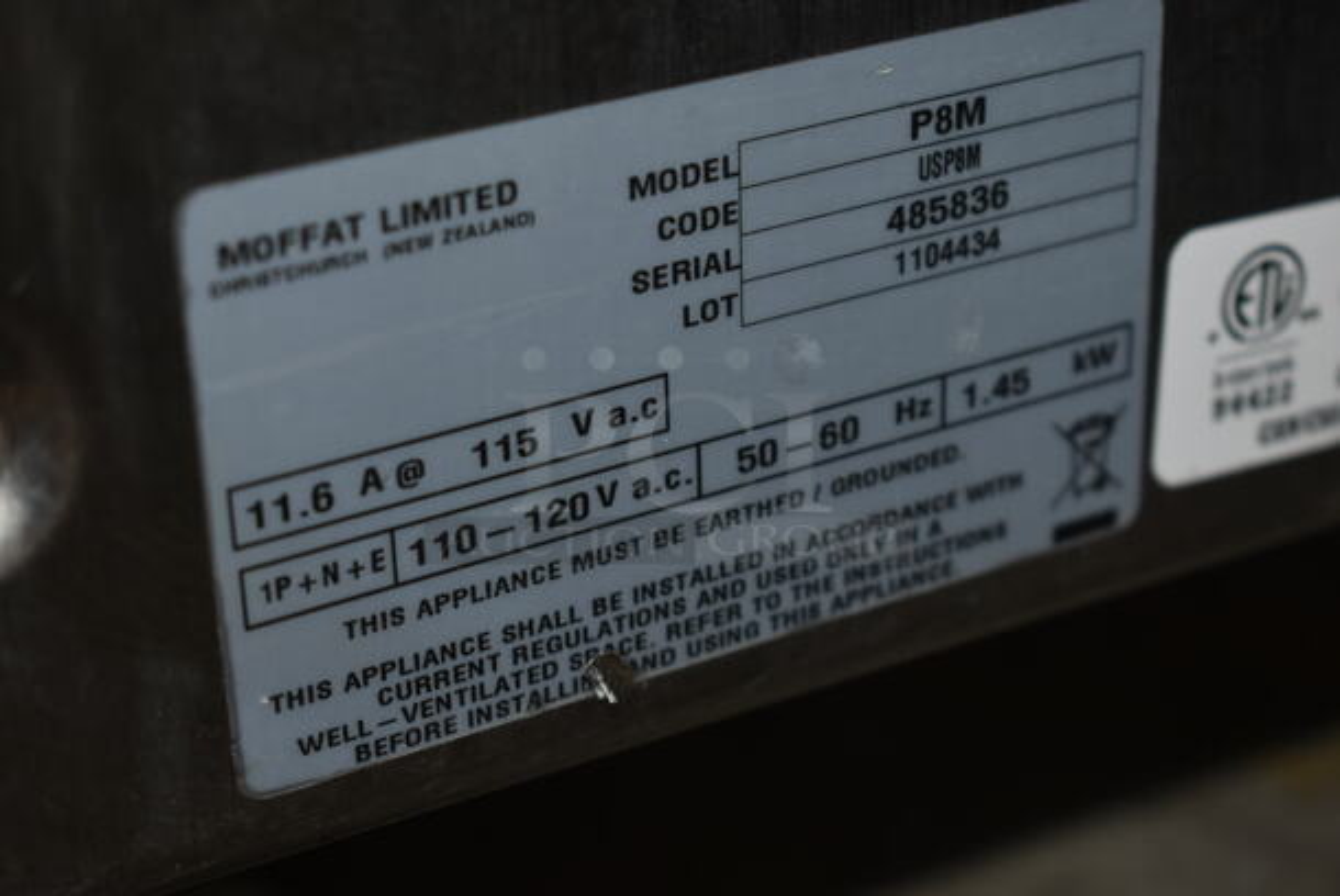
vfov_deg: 18.2
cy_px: 448
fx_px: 2794
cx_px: 670
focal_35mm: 75
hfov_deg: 27.0
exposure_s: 1/30
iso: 200
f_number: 5.6
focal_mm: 50
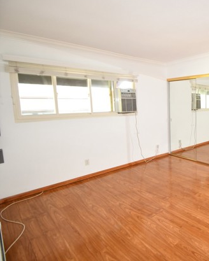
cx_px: 203
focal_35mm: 22
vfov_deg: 75.0
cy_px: 126
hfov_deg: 52.1
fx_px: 170
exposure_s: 1/60
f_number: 4
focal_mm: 10
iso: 1100
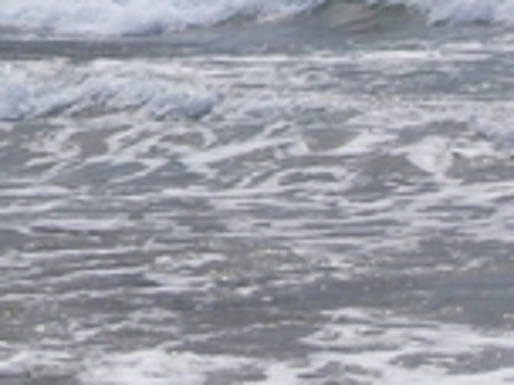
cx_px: -429
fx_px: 3103
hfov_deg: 9.0
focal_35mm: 209
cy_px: -280
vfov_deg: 6.9
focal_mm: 11.1
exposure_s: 1/400
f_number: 3.6
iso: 50
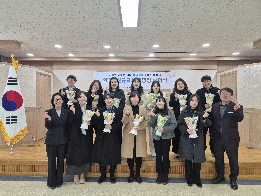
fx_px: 173
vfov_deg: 58.9
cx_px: 130
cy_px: 98
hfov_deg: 73.9
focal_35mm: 23
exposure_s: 1/120
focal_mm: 5.4
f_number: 1.8
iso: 125
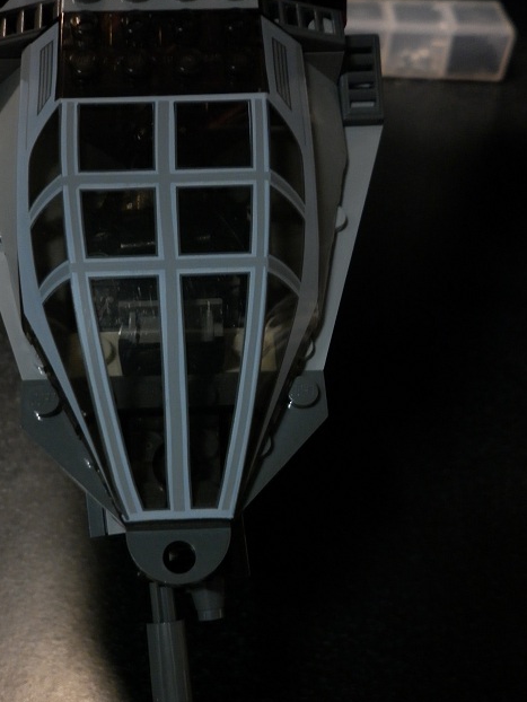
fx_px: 730
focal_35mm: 36
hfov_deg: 39.5
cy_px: 381
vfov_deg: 51.3
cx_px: 203
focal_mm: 5
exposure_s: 1/20
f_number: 2.8
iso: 200
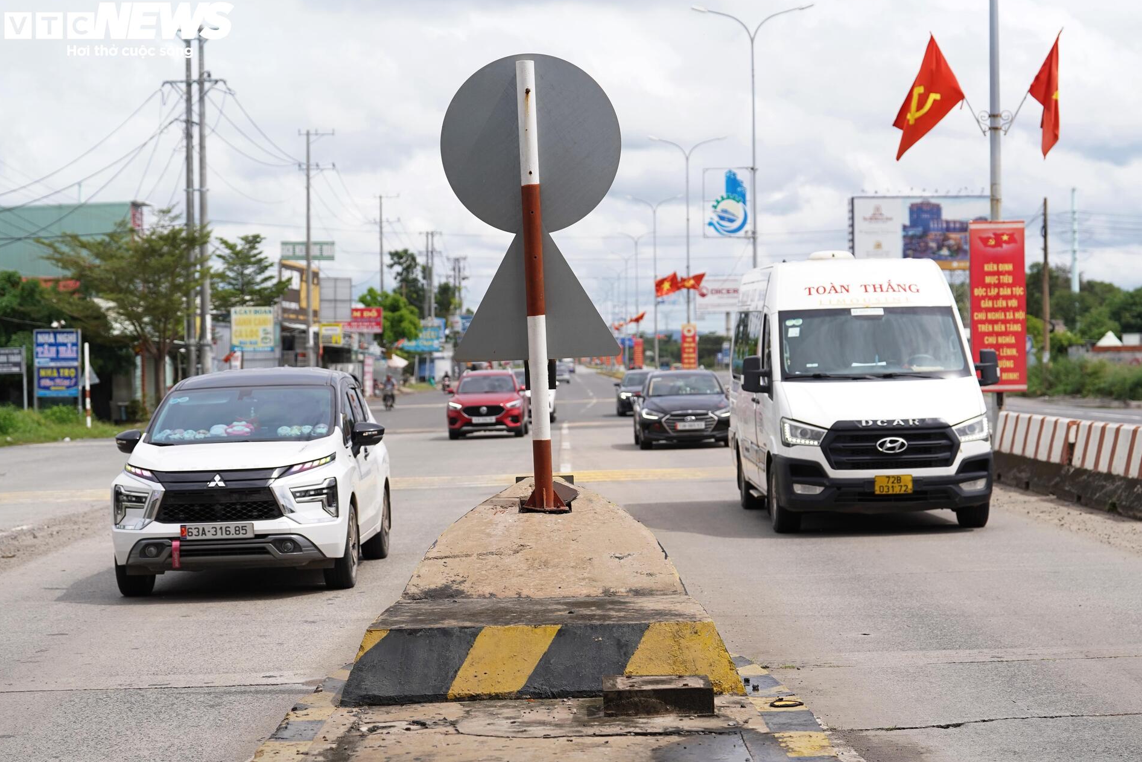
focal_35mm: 71
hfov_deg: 28.5
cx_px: 573
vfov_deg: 19.2
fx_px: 2252
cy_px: 378
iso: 250
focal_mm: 70
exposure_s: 1/2000
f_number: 4
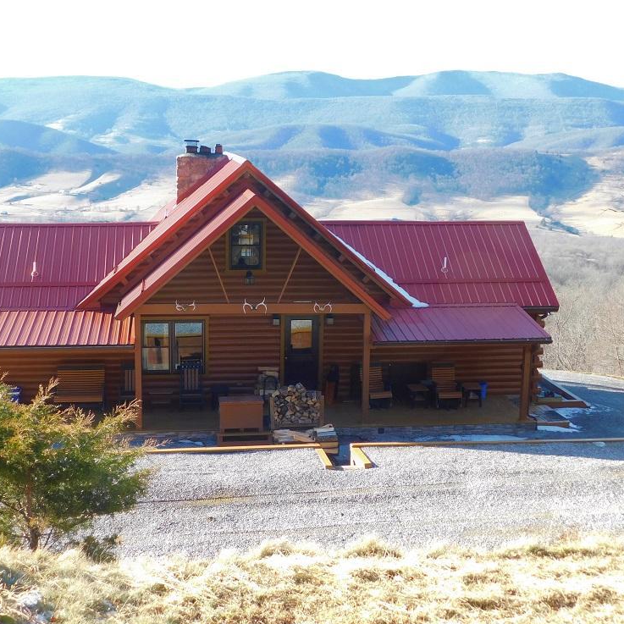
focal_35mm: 48
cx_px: 264
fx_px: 979
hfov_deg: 35.3
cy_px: 312
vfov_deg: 35.4
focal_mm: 7.1
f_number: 3.6
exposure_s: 1/160
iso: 125
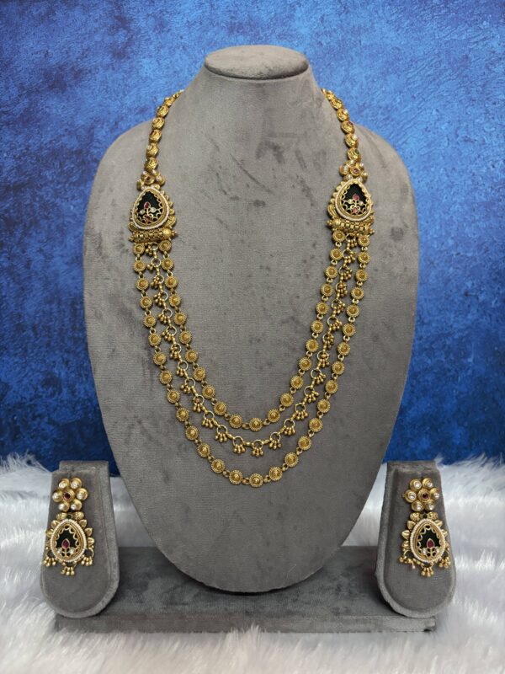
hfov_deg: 53.1
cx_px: 252
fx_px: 506
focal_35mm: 26
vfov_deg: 67.3
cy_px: 337
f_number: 1.6
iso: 500
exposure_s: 1/50
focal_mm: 5.96
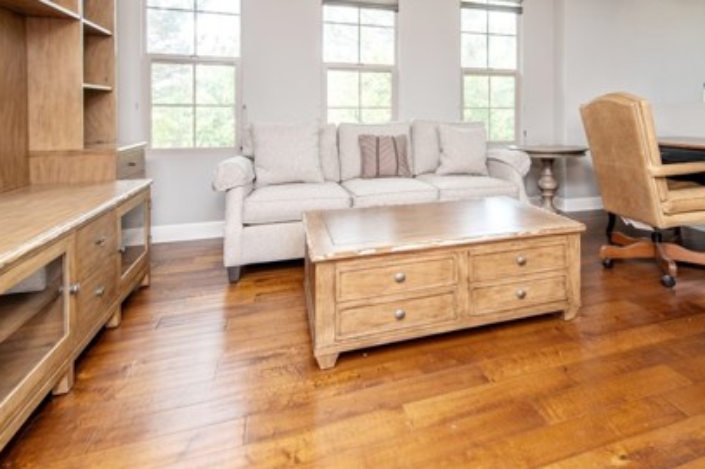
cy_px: 119
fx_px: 431
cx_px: 440
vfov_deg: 54.6
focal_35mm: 22
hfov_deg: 77.2
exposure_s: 1/80
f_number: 4.5
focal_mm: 14
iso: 200
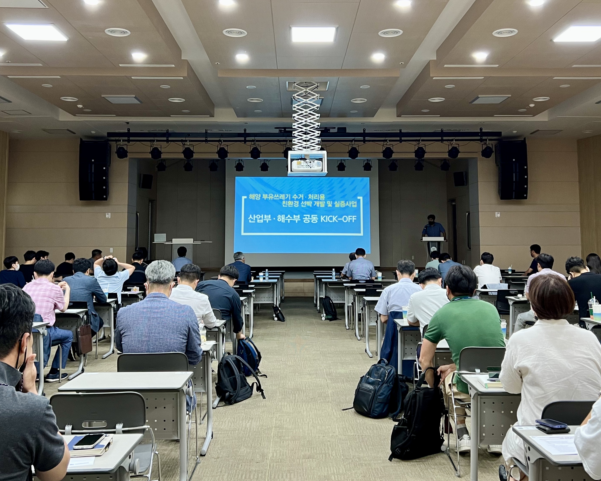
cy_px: 248
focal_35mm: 28
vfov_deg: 51.5
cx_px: 318
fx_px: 498
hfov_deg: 62.2
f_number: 1.5
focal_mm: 5.7
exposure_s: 1/60
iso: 160
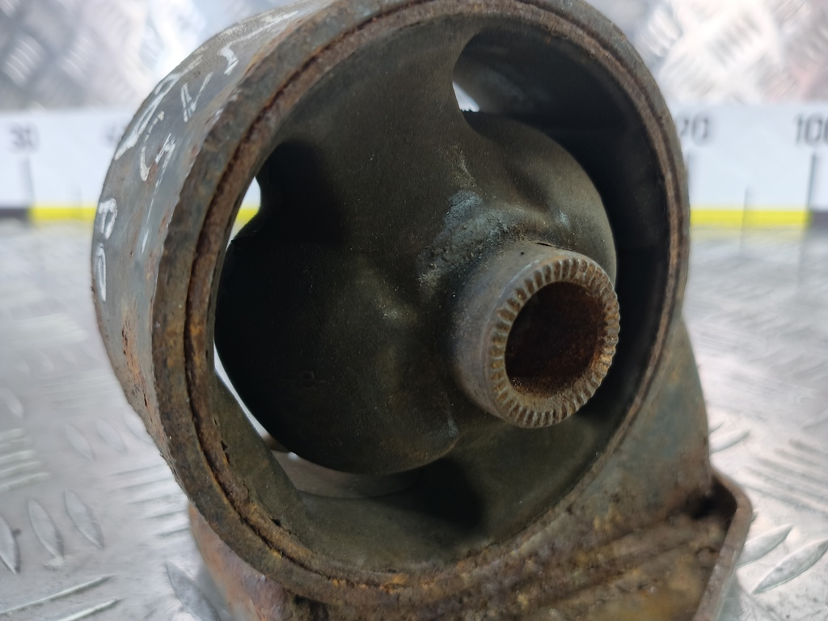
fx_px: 550
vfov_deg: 58.9
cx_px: 414
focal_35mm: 23
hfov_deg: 73.9
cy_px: 310
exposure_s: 1/33.3
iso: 182
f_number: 1.6
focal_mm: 4.11
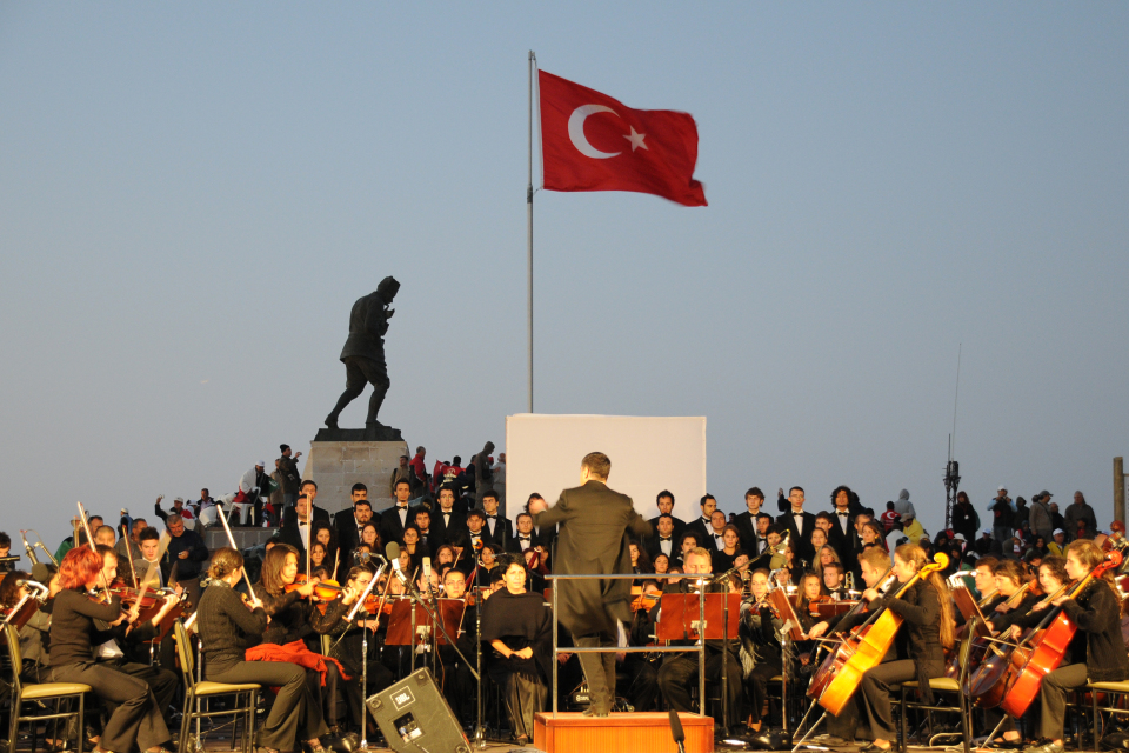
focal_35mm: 60
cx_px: 564
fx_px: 1882
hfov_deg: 33.4
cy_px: 376
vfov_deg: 22.6
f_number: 4.5
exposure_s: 1/25
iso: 640
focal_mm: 40
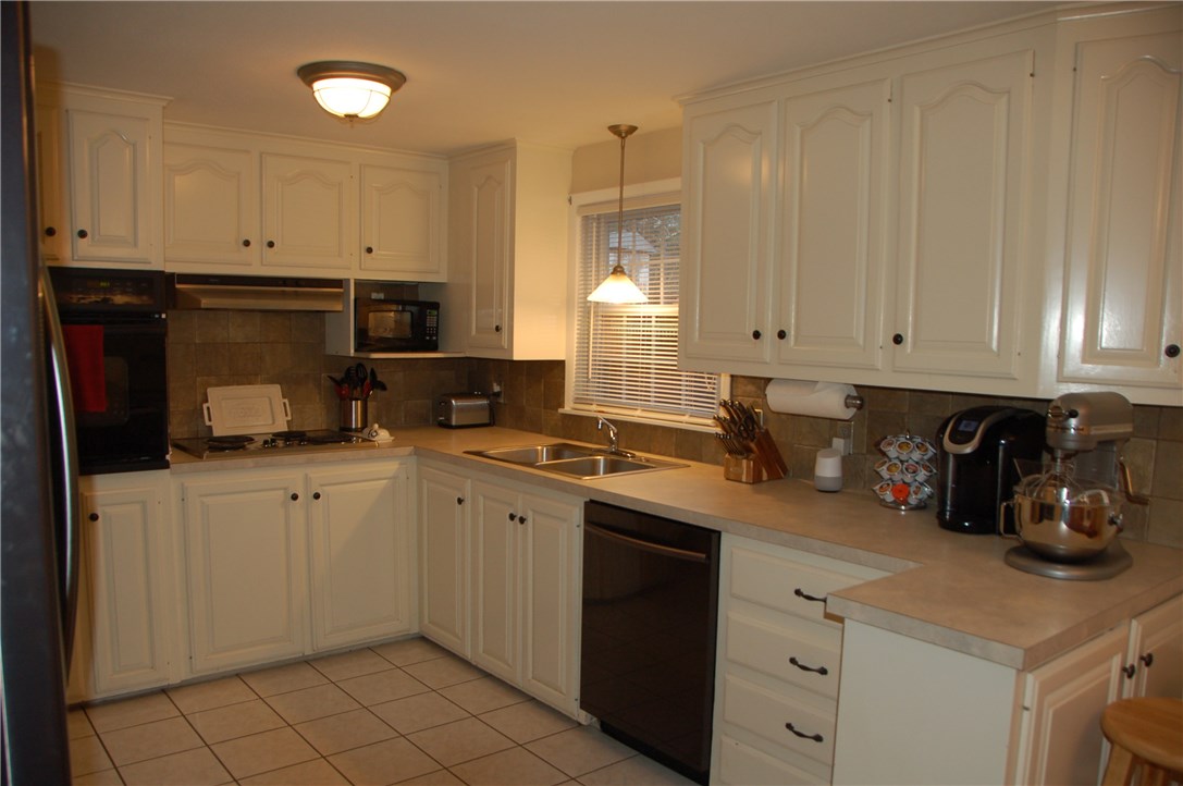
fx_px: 886
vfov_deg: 47.8
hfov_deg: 67.4
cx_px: 592
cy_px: 393
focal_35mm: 27
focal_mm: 18
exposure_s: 1/60
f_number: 3.5
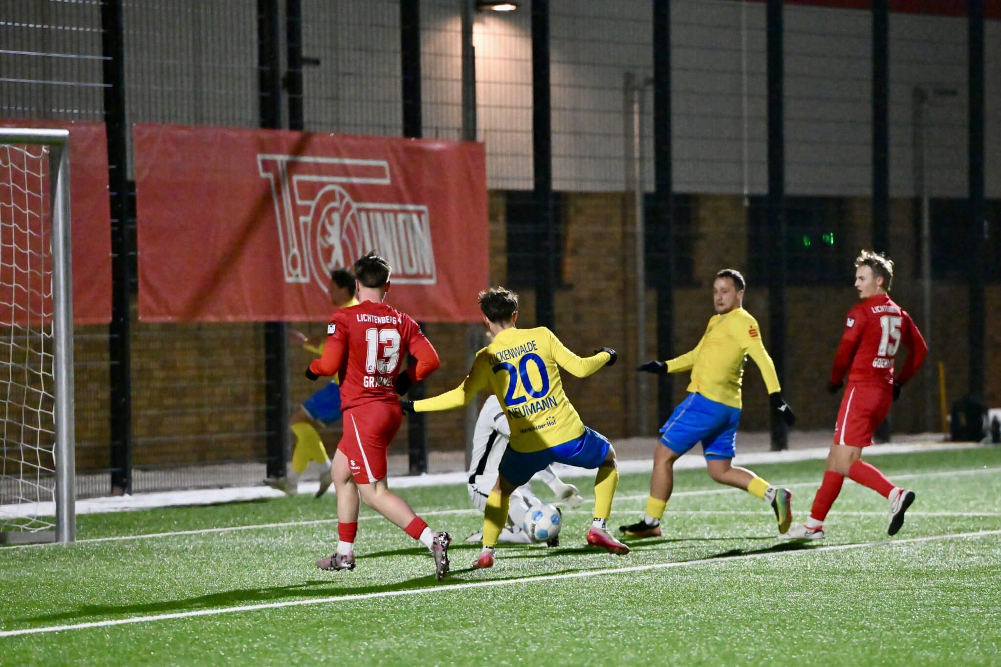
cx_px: 500
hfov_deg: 10.3
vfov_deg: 6.9
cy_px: 334
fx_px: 5560
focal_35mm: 200
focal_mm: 200
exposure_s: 1/1250
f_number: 3.2
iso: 10000
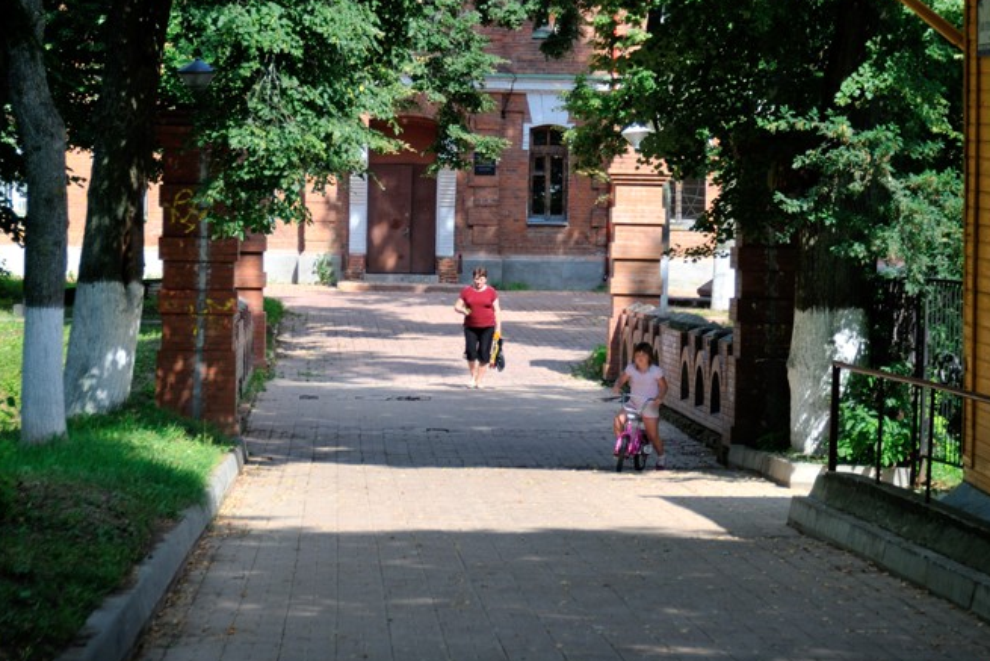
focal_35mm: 134
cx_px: 541
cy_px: 262
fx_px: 3677
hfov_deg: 15.3
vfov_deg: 10.3
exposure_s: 1/400
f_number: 5
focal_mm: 65
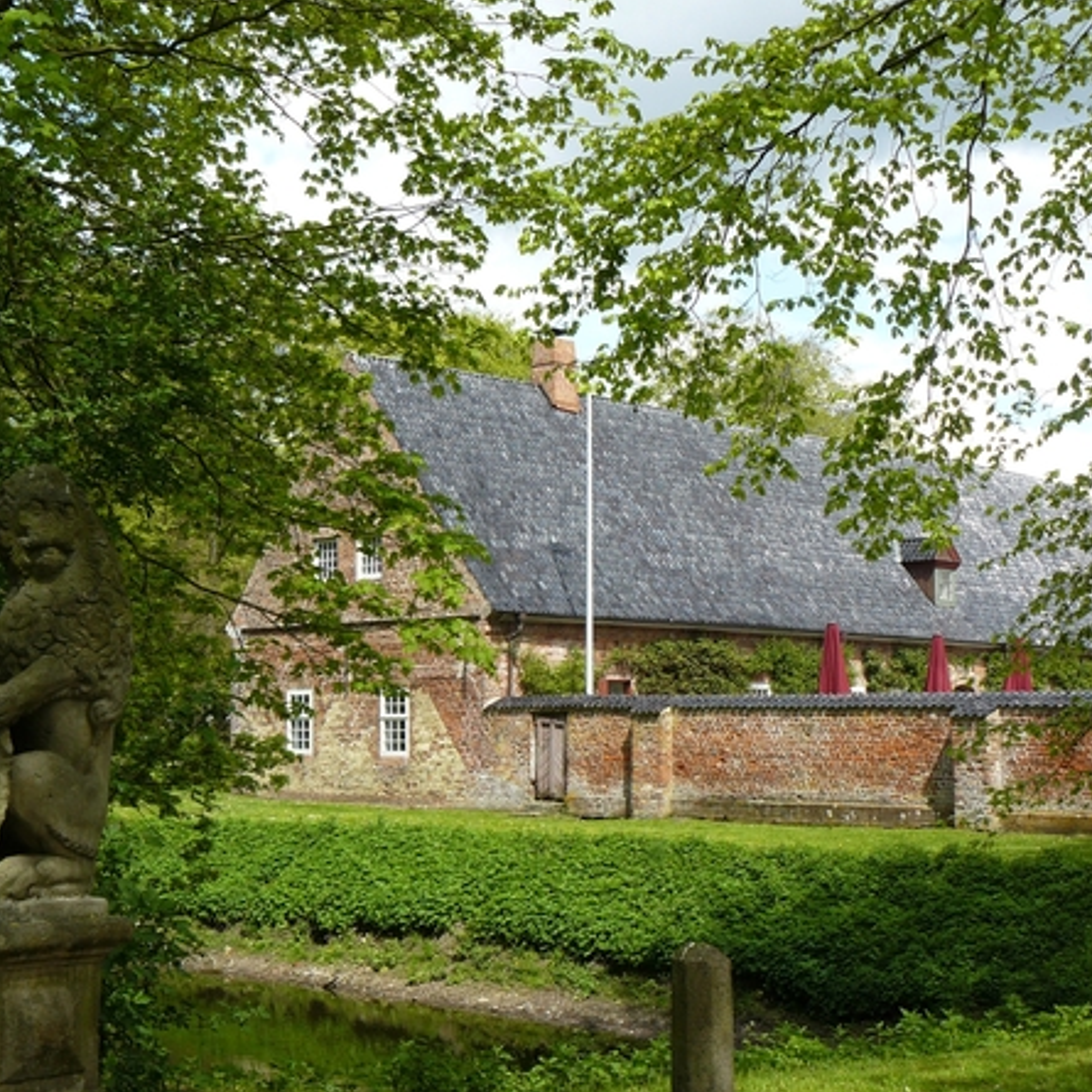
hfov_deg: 30.6
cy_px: 542
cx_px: 545
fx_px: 1999
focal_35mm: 56
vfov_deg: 30.6
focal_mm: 7.9
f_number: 5
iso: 100
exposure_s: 1/250
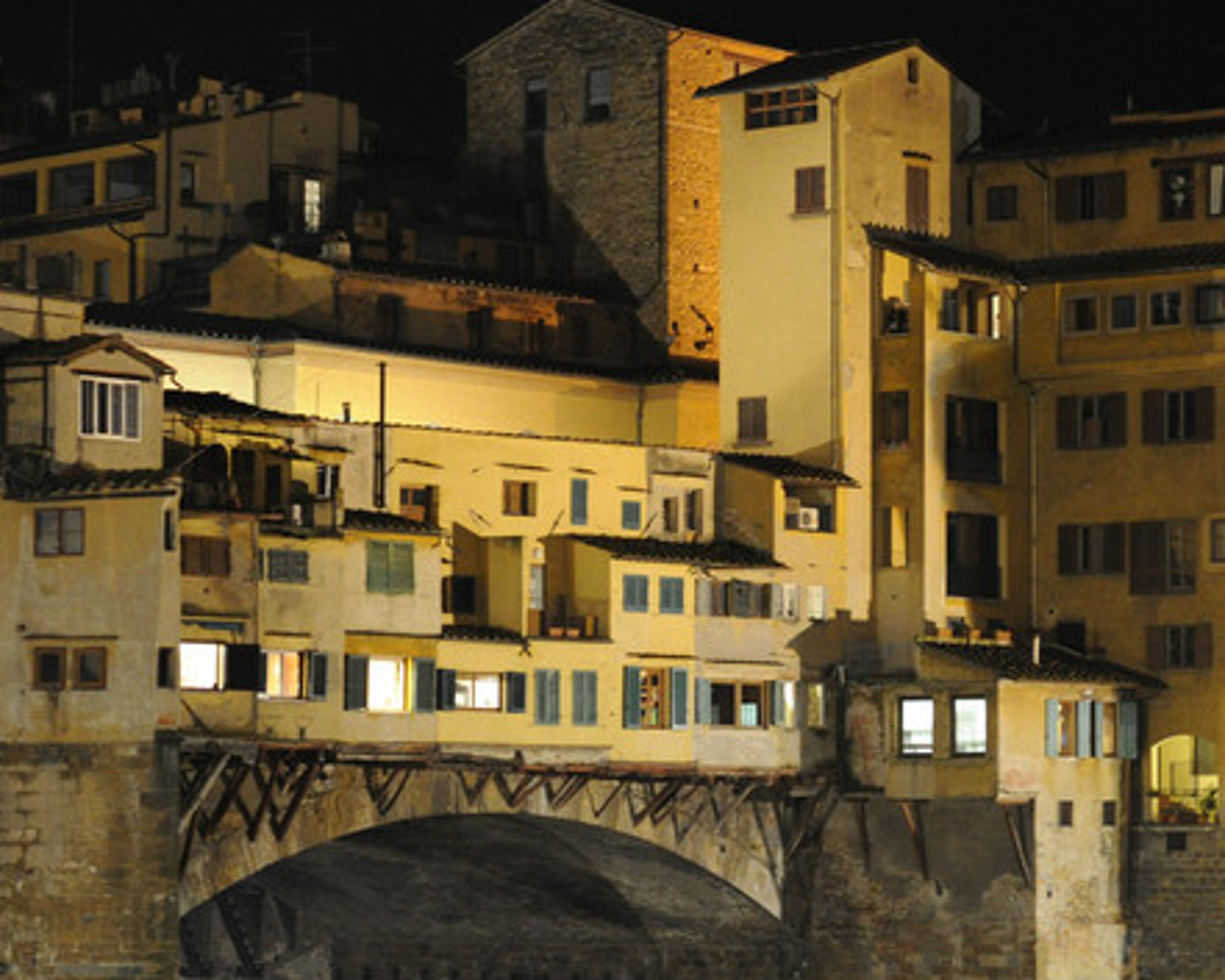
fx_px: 4315
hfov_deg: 16.1
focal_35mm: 119
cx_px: 781
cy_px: 641
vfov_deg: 12.9
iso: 5600
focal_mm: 70
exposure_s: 1/30
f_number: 2.8
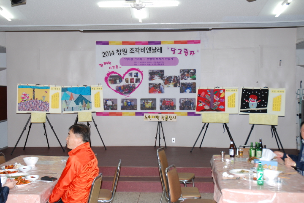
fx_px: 342
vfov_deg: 33.1
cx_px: 152
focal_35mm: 40
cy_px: 102
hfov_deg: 47.9
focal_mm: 27
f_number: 5
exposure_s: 1/60
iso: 200
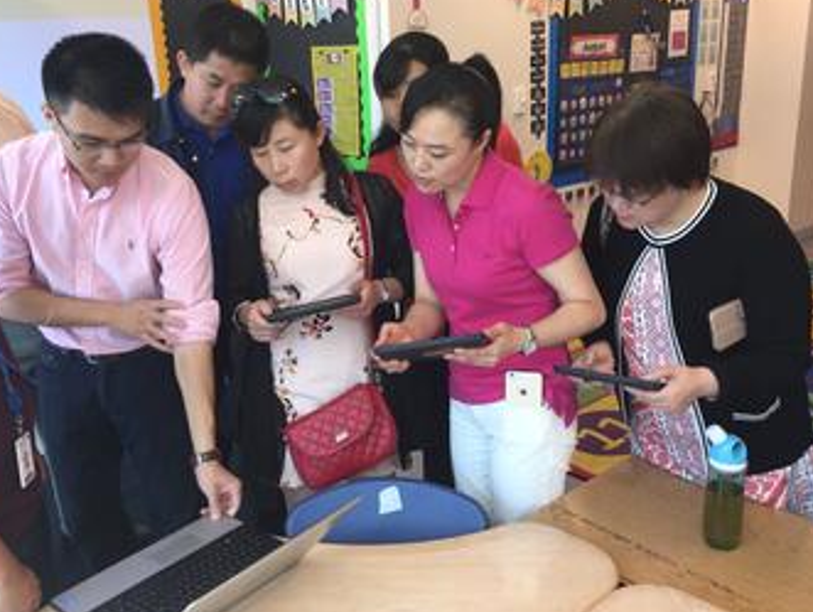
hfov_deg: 52.5
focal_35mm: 35
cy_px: 312
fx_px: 823
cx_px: 376
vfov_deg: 40.8
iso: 32
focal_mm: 4.15
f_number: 2.2
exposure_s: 1/47
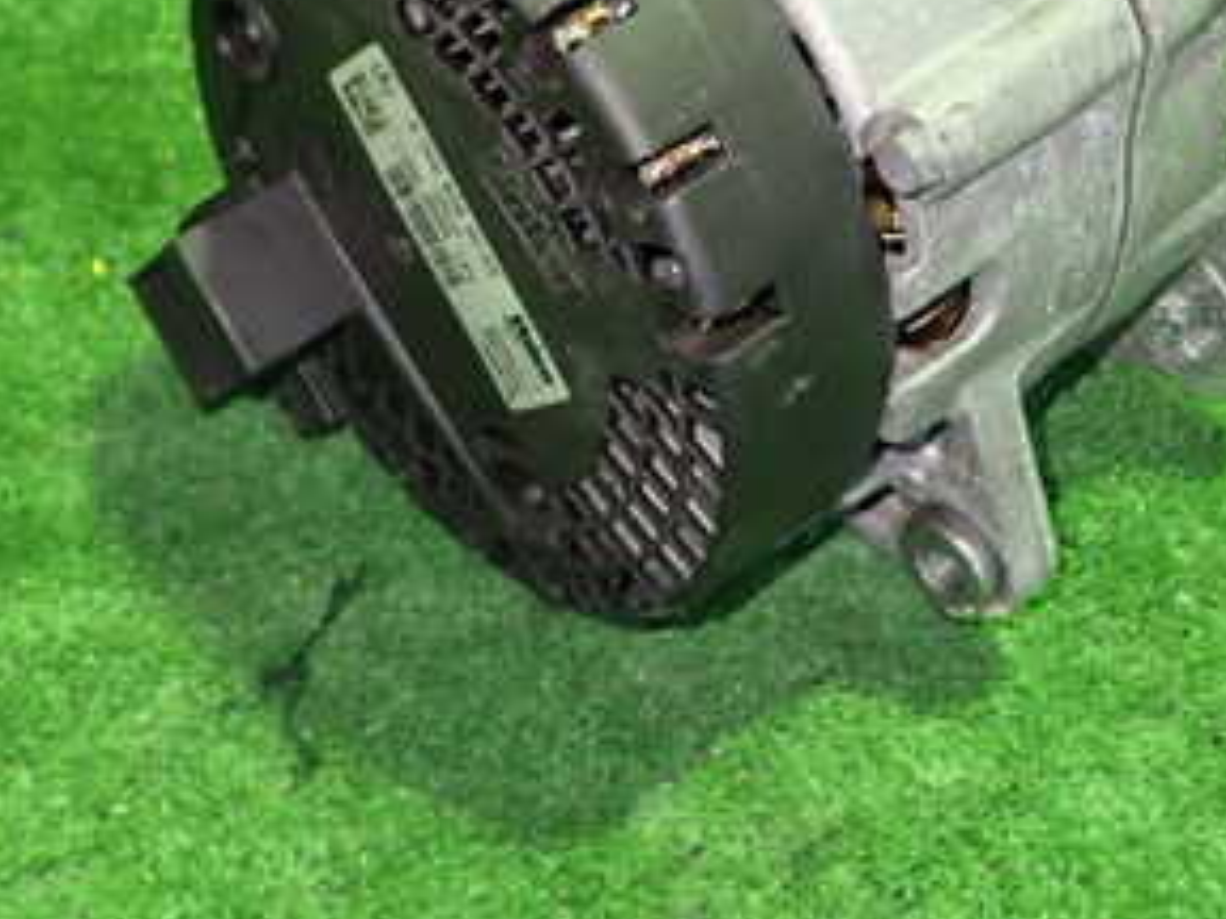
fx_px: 1842
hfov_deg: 36.8
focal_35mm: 52
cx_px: 690
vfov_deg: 27.0
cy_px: 72
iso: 640
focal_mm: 4.5
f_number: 2
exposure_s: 1/30
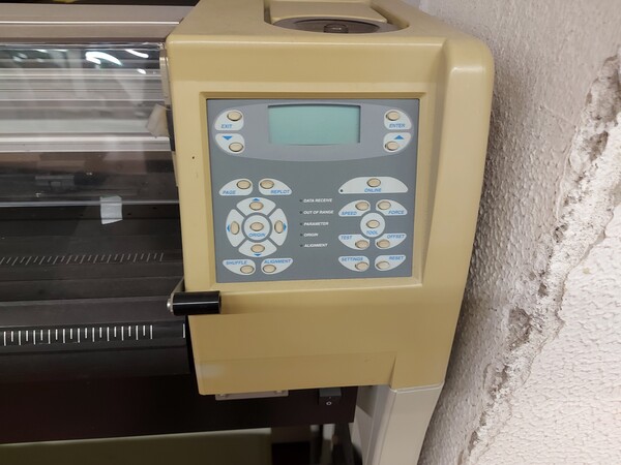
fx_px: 431
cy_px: 232
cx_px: 310
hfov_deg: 71.6
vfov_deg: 56.8
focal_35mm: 24
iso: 200
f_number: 1.8
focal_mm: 5.23
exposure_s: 1/50
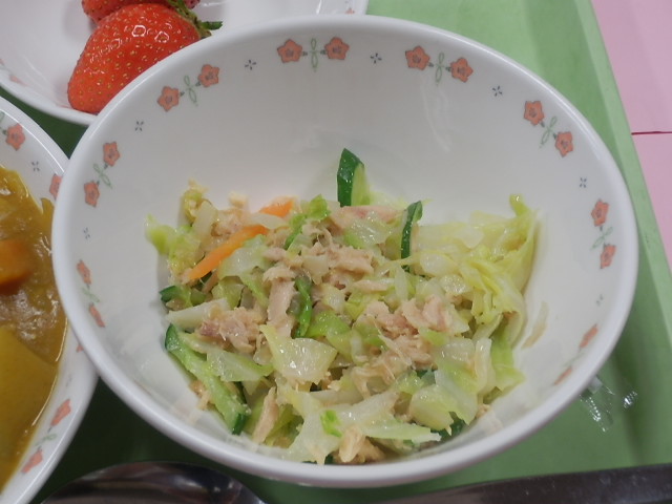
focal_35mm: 68
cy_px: 252
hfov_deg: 28.6
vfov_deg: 21.6
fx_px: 1320
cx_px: 336
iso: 200
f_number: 4.7
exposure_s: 1/50
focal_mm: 12.1
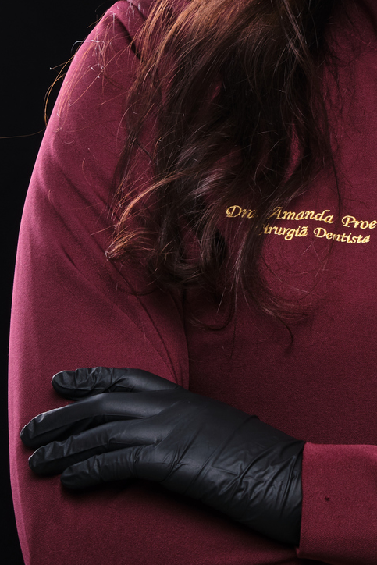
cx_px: 421
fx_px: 2967
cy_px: 150
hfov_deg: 7.2
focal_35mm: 189
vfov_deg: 10.9
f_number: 10
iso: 160
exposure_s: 1/125
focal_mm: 50.5
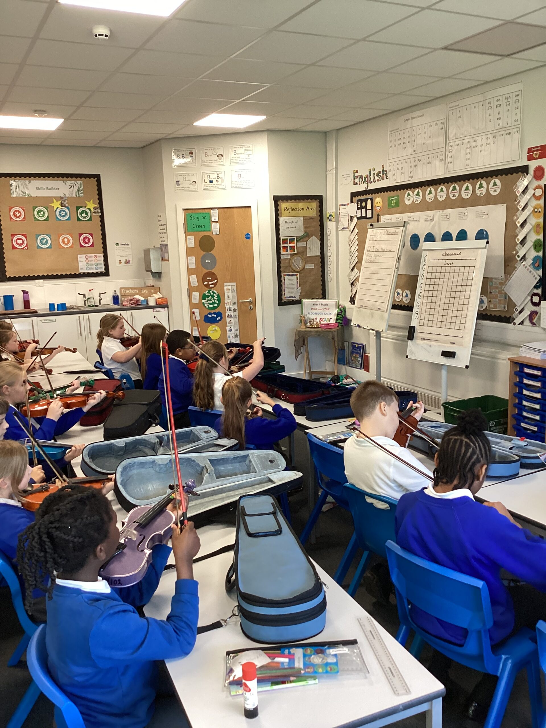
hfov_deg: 45.4
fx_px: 652
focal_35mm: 31
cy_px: 364
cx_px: 273
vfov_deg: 58.4
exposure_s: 1/60
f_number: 2.4
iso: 160
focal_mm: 3.3
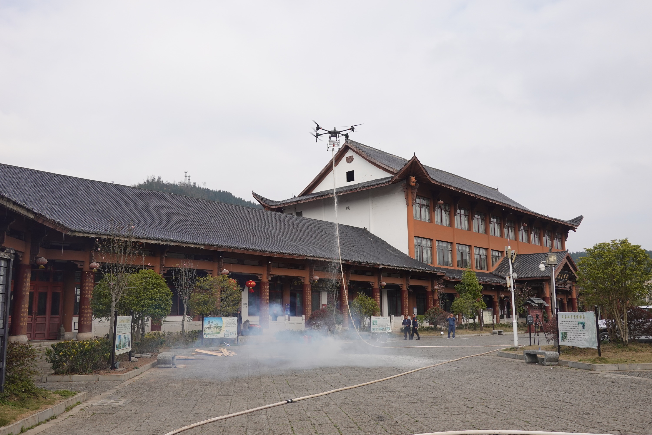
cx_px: 326
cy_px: 218
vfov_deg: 42.3
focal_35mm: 31
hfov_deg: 60.3
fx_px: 561
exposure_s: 1/500
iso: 100
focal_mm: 11.52
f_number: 4
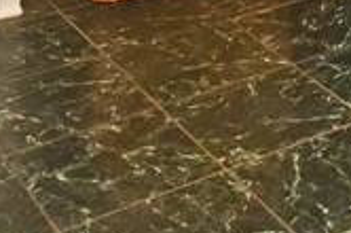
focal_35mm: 116
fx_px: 1129
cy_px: -441
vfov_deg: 9.5
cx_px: 499
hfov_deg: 16.4
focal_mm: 15
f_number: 16
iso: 6400
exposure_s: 1/2000
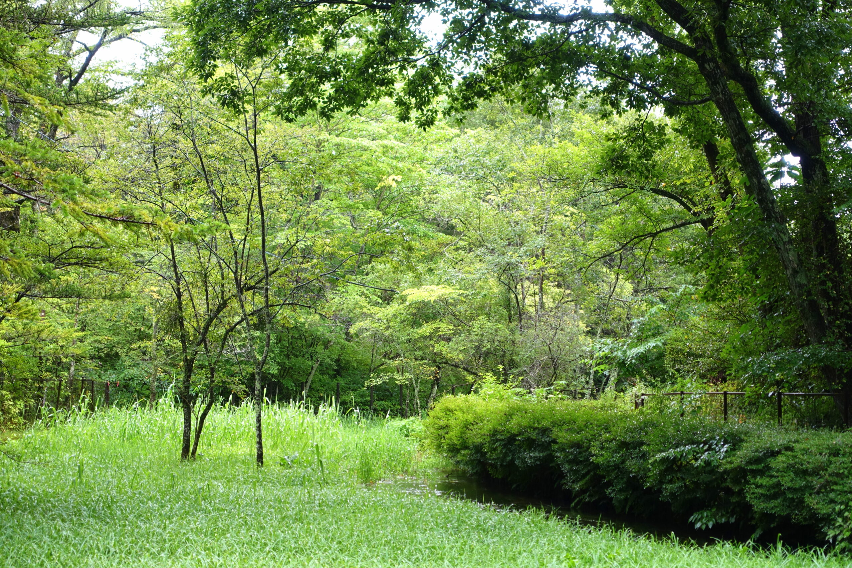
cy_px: 284
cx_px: 426
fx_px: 1657
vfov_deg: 19.5
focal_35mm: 70
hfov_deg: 28.8
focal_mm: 25.7
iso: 125
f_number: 2.8
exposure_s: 1/80
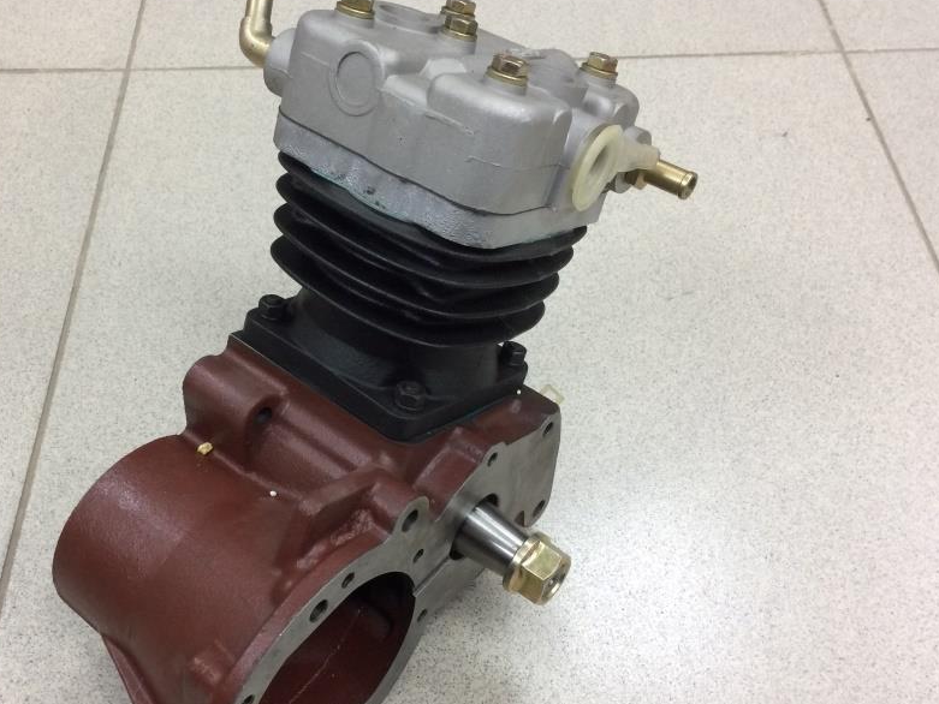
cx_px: 387
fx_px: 1031
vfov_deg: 37.7
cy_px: 386
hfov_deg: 48.7
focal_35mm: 38
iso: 125
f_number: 2.2
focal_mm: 4.15
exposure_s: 1/33
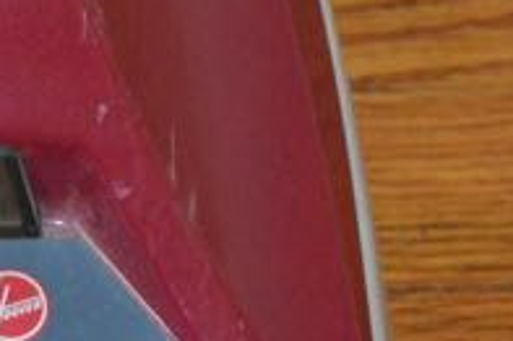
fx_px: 4129
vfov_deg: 4.7
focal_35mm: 290
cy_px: 46
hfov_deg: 7.0
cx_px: -365
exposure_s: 1/60
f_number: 5
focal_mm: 38
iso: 3200
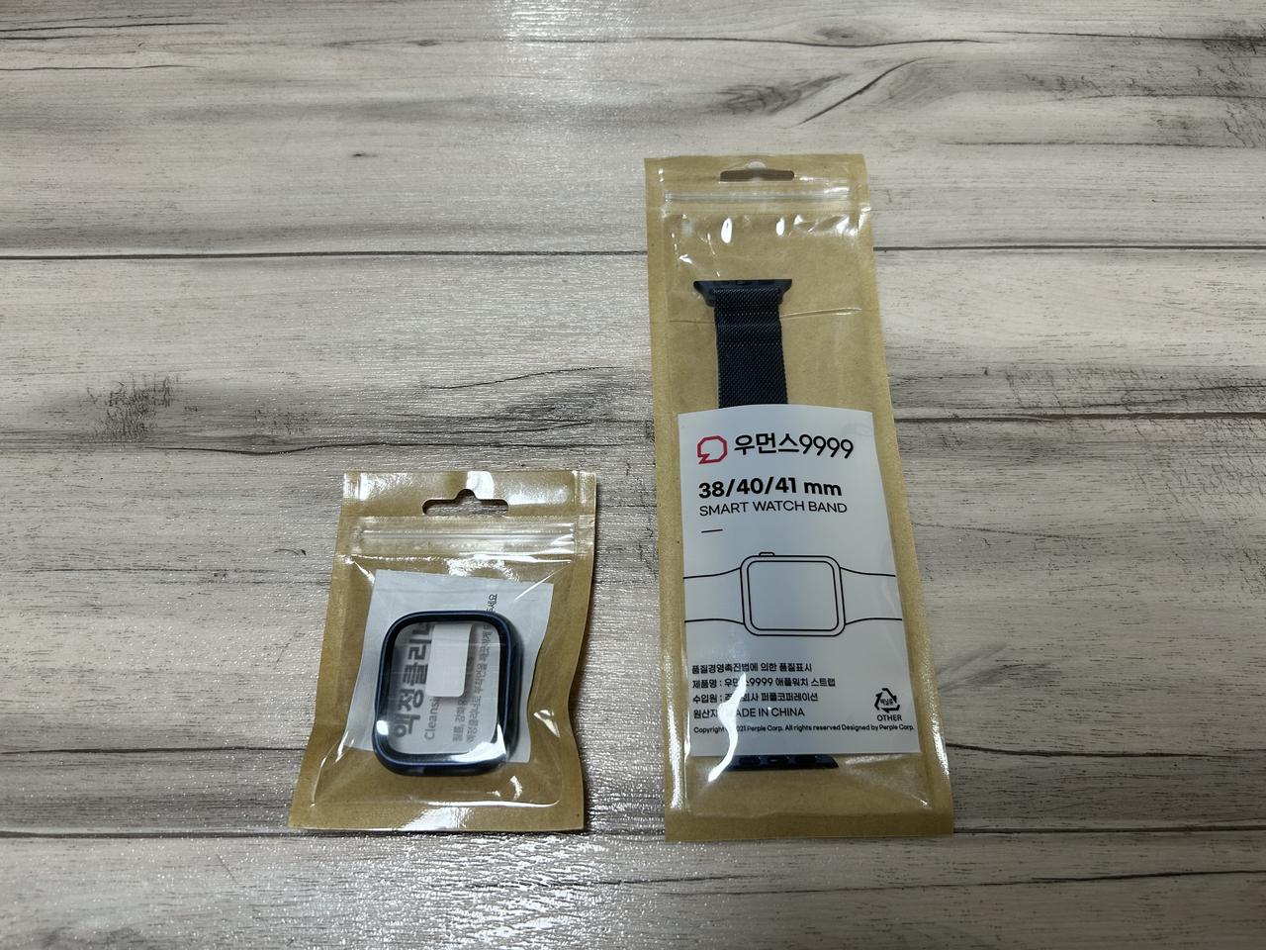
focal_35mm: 26
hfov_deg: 67.3
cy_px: 475
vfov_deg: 53.1
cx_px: 633
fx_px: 951
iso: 100
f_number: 1.5
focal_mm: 5.7
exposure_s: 1/121
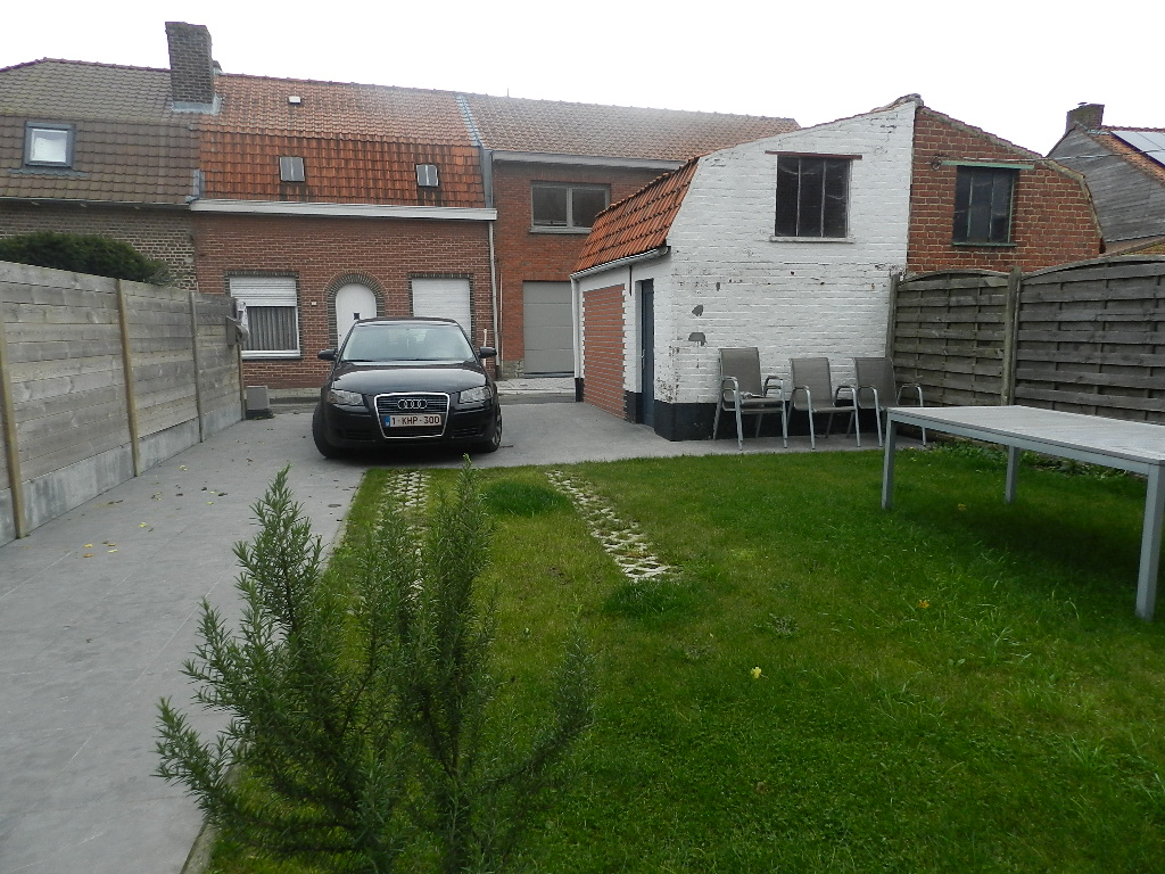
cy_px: 437
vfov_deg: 58.9
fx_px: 774
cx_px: 582
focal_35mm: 23
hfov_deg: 73.9
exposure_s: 1/160
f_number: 3.4
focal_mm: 4
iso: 160
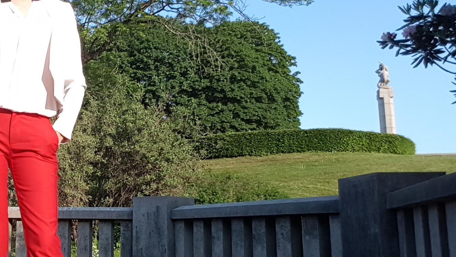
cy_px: 144
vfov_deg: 27.7
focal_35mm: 43
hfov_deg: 43.6
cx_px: 54
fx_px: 520
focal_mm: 2.1
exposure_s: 1/736
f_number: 1.7
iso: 50
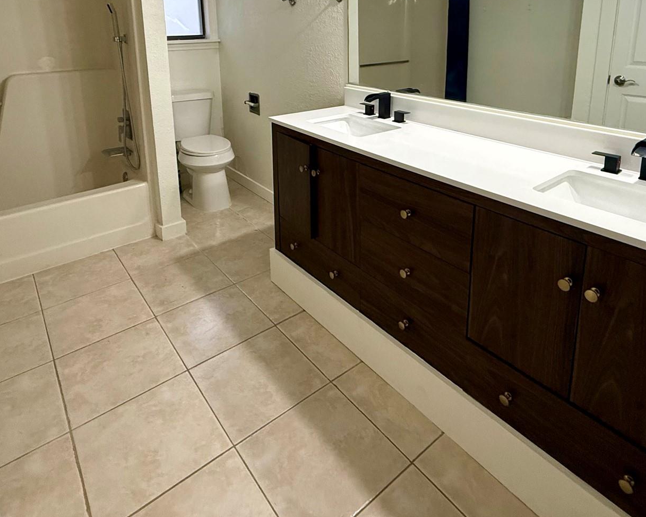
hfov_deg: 72.6
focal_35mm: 23
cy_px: 112
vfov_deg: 56.9
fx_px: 440
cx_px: 339
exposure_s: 1/120
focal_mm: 2.22
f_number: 2.2
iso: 320
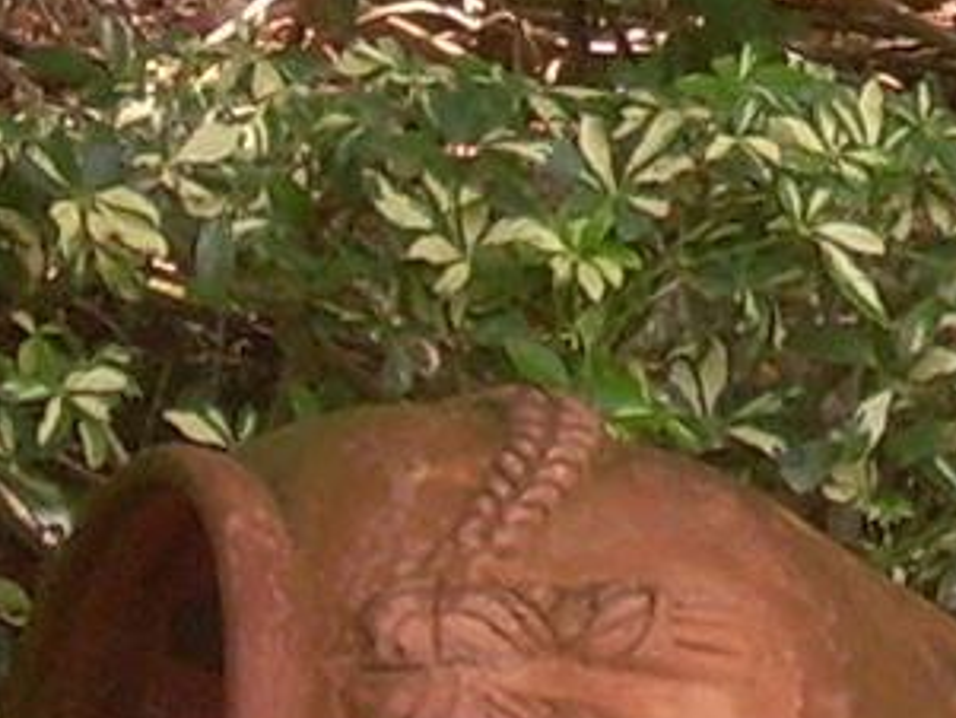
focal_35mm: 613
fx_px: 16936
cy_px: -721
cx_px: 1747
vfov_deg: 2.4
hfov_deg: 3.2
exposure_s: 1/60
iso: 50
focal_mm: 15.3
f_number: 4.3
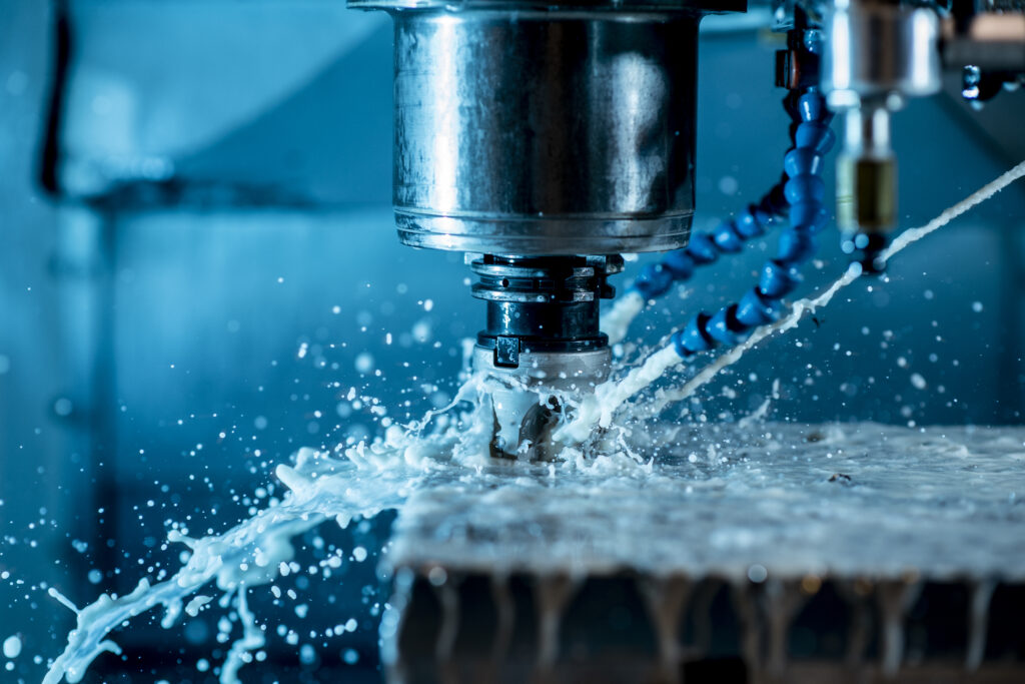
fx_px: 2420
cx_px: 512
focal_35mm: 85
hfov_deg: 23.9
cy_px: 342
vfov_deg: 16.1
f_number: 2.5
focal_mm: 85
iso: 200
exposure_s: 1/200
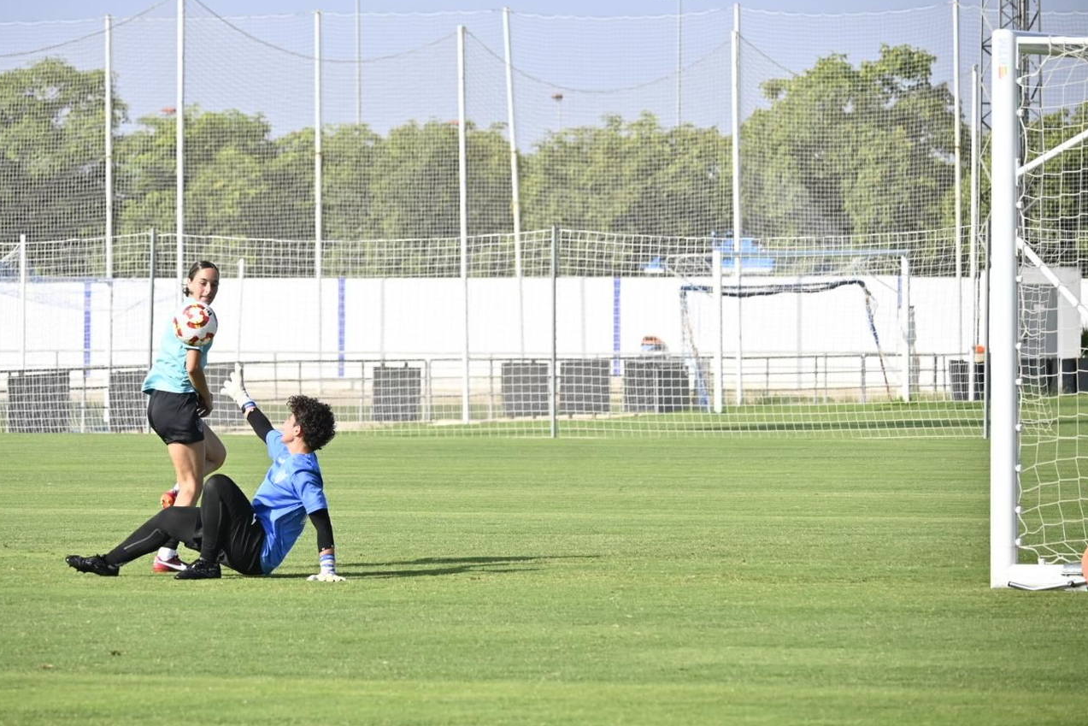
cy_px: 335
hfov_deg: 8.7
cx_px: 442
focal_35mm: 236
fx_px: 7122
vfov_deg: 5.8
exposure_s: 1/1000
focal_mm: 125
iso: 200
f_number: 5.3
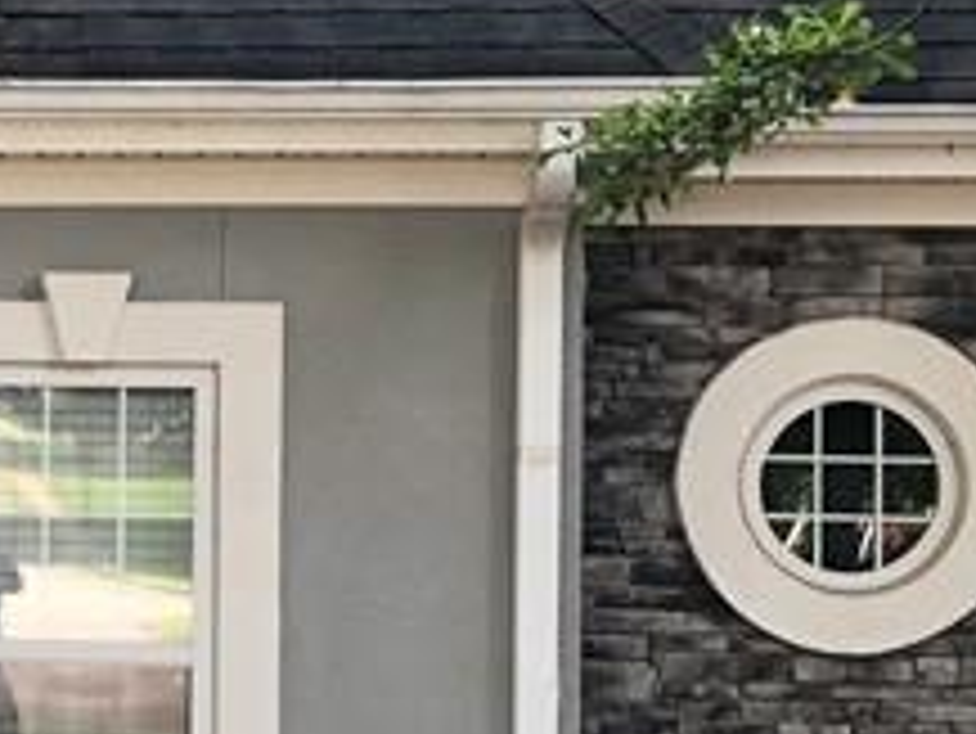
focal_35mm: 132
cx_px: -630
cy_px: 446
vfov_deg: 11.2
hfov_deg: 13.7
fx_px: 3724
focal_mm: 4
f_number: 1.8
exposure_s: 1/60
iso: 25
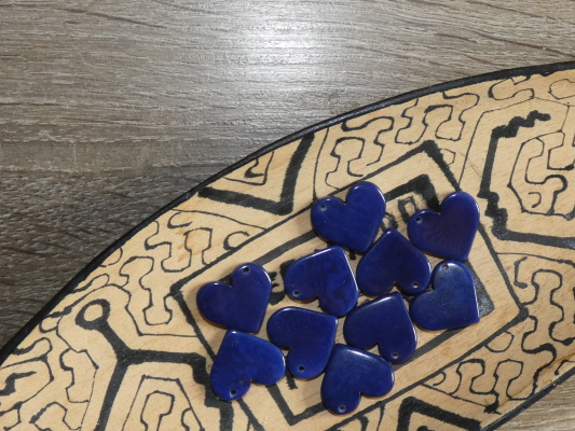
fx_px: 947
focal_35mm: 57
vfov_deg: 25.6
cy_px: 276
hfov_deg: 33.6
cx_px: 359
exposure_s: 1/125
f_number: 3.5
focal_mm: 6.8
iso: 250
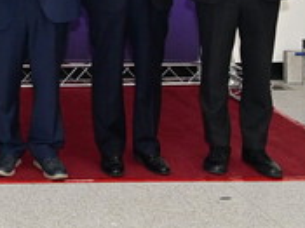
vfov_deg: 12.6
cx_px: -178
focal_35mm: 112
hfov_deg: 15.9
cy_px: -108
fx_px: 986
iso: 4000
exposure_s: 1/250
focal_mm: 34
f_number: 6.3
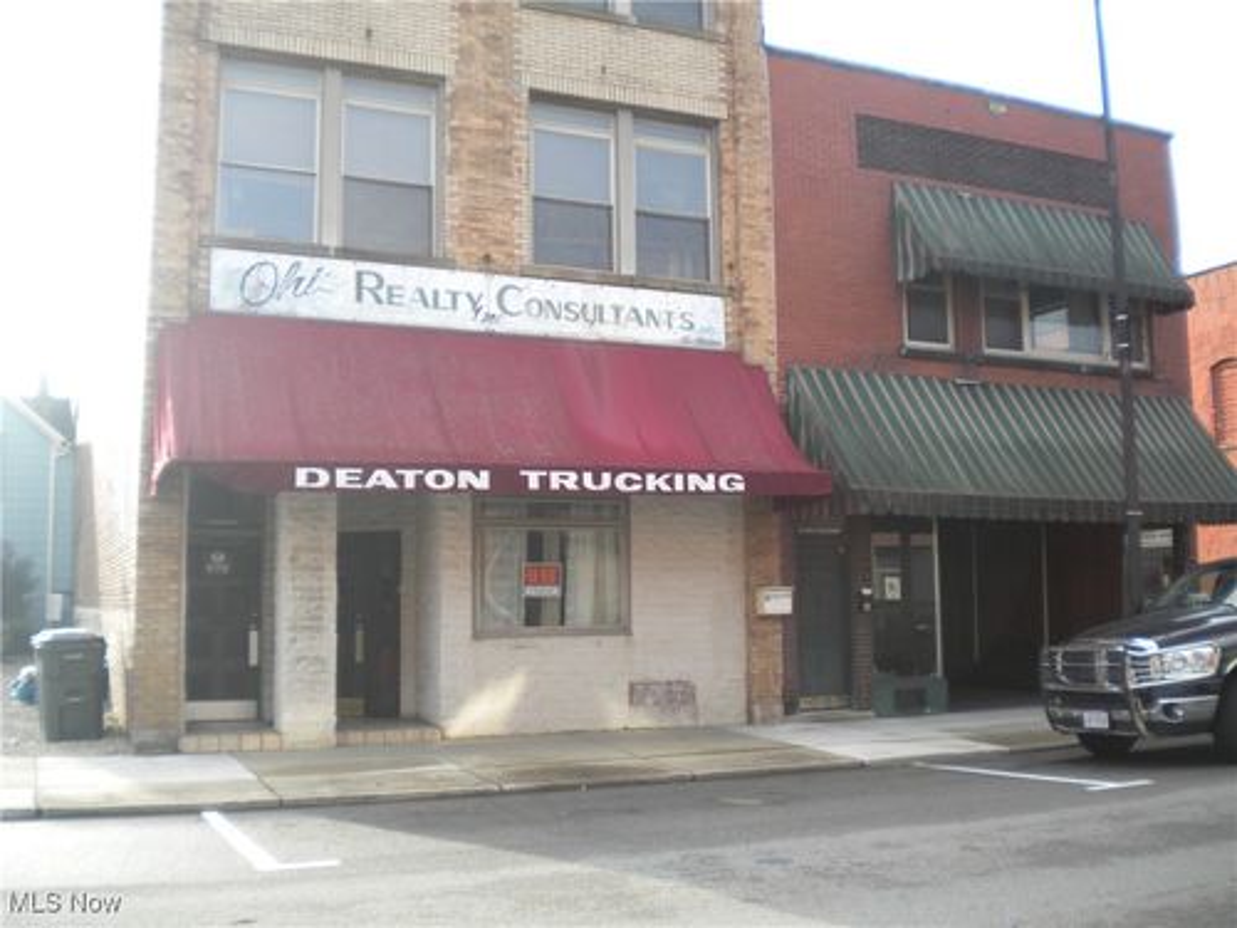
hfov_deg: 52.6
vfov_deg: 40.7
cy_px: 464
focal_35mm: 35
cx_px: 618
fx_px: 1251
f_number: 3.1
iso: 80
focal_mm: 6.3
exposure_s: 1/185
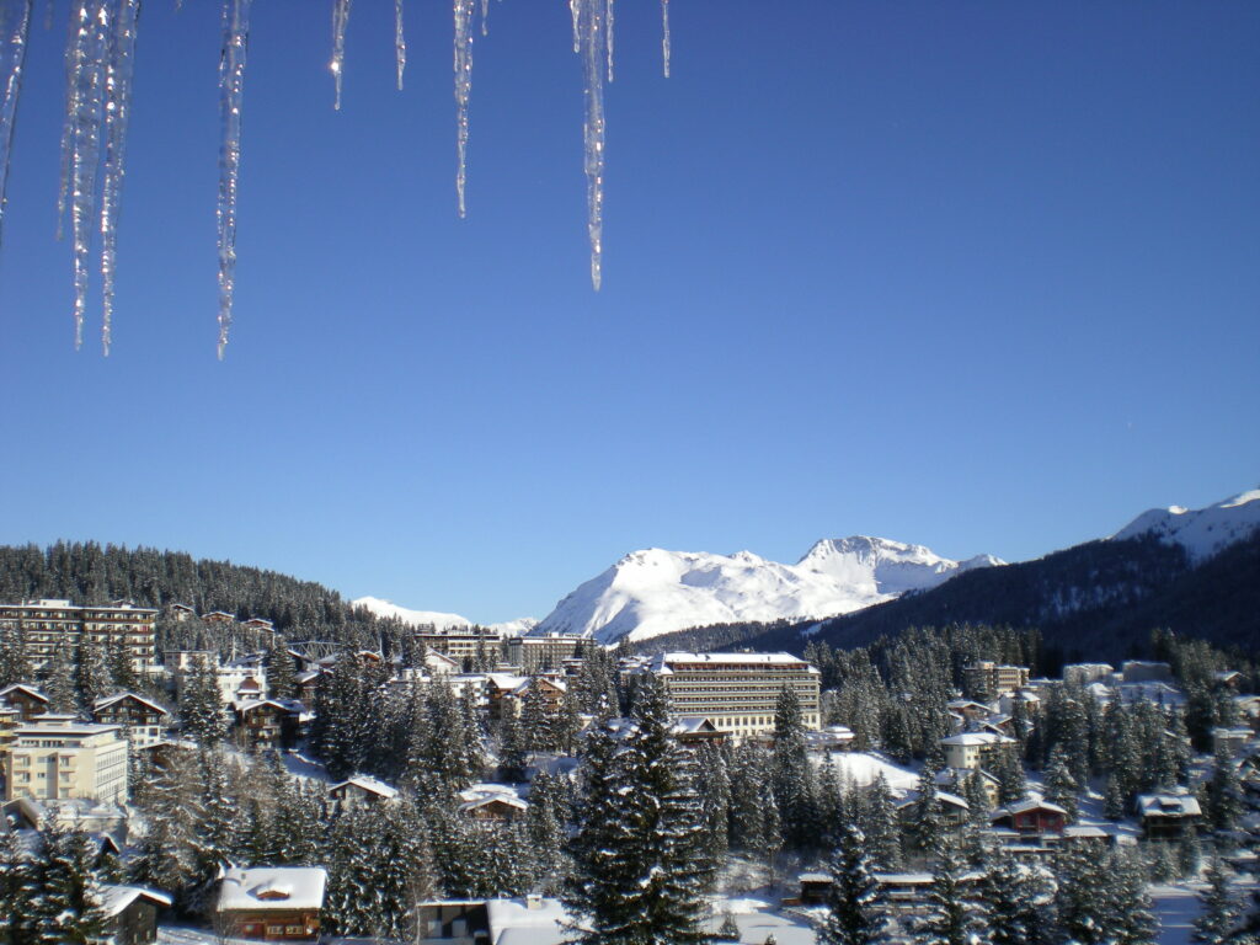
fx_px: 1383
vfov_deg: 37.7
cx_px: 630
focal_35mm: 38
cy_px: 472
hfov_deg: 49.0
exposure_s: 1/480
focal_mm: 6.3
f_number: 4.6
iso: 50
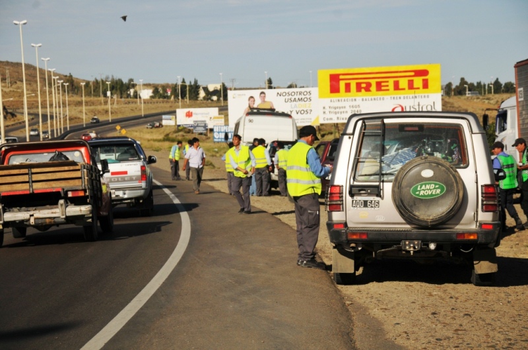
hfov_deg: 19.5
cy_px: 175
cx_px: 264
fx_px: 1538
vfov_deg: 13.0
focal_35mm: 105
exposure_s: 1/2500
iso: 200
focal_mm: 70
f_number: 5.6
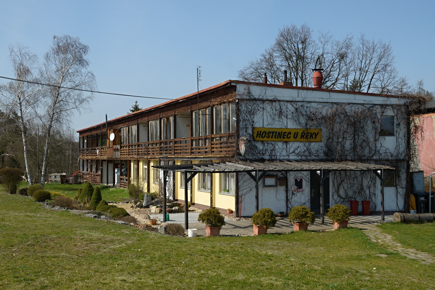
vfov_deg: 28.9
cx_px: 218
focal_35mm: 46
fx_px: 562
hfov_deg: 42.3
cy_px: 145
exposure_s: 1/640
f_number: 8
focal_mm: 31
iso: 200
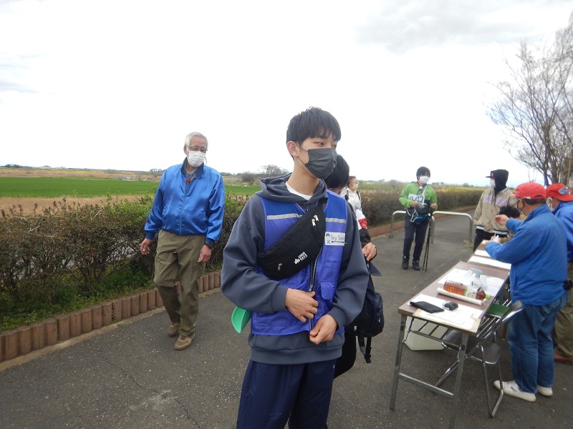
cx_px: 286
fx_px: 397
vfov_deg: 56.8
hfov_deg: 71.6
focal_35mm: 24
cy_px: 214
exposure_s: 1/500
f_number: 2.8
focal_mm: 4.3
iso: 125
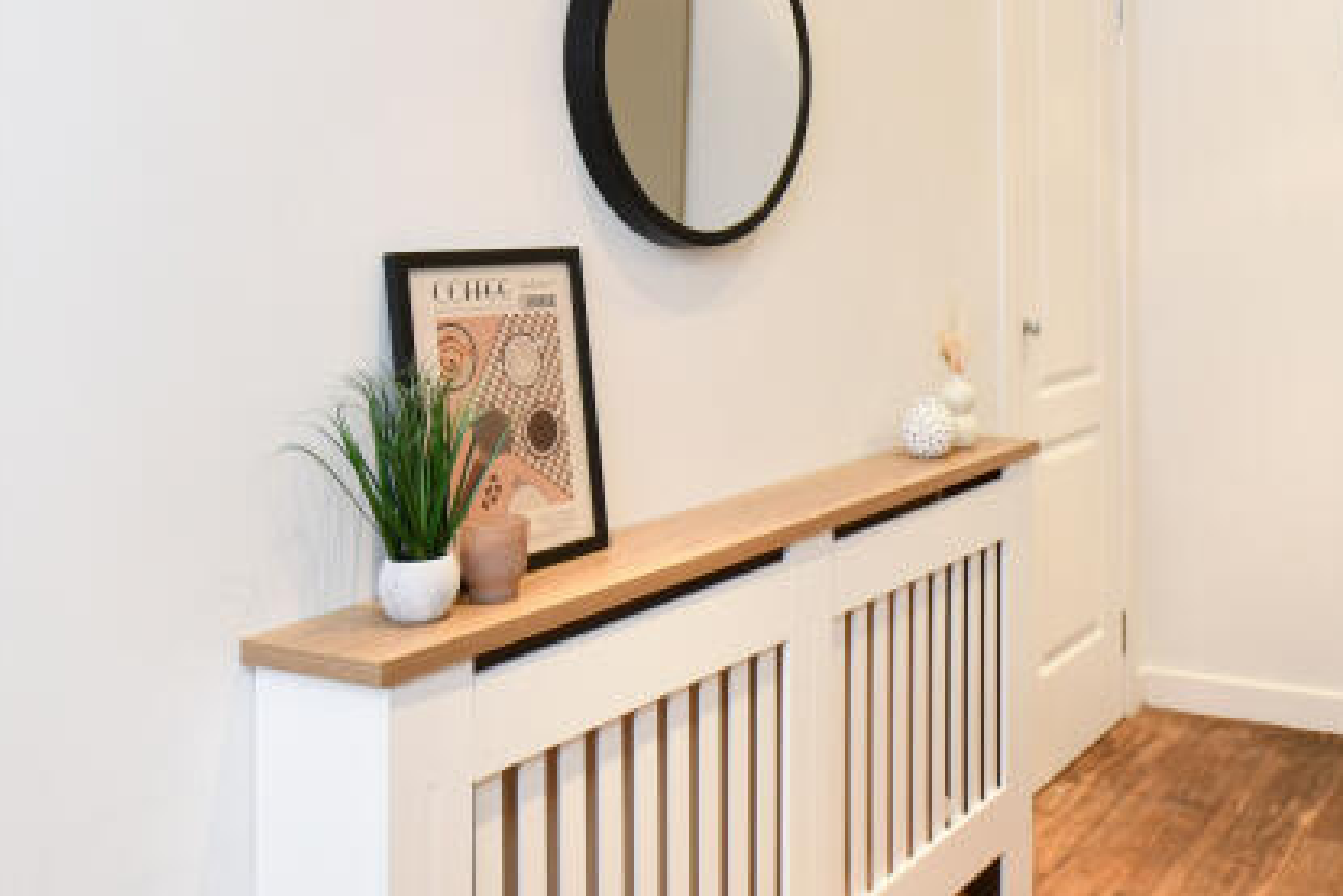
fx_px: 1381
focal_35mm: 37
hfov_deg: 50.9
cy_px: 192
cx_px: 893
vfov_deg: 35.0
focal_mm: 10
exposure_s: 1/2.5
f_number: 9
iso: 320
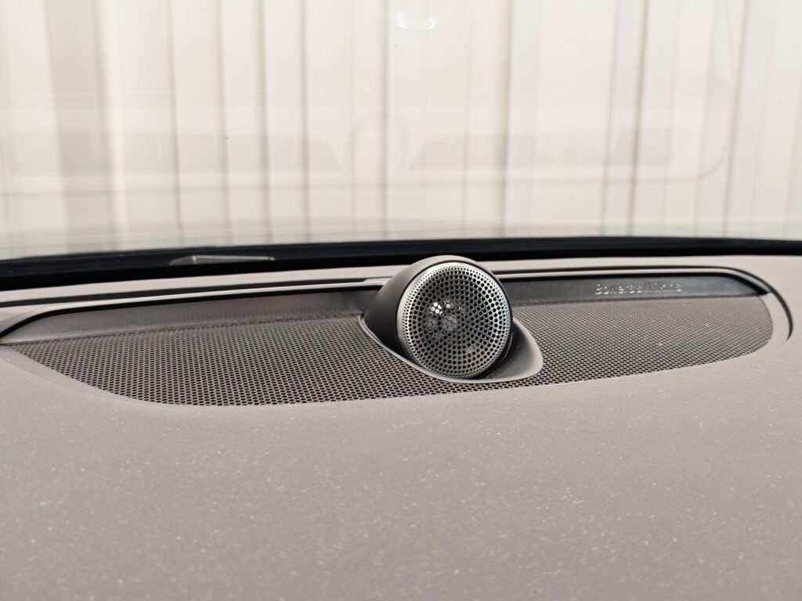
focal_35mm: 36
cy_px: 300
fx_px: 834
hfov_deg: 51.4
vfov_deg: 39.7
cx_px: 401
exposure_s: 1/60
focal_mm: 5.4
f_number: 1.6
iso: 250
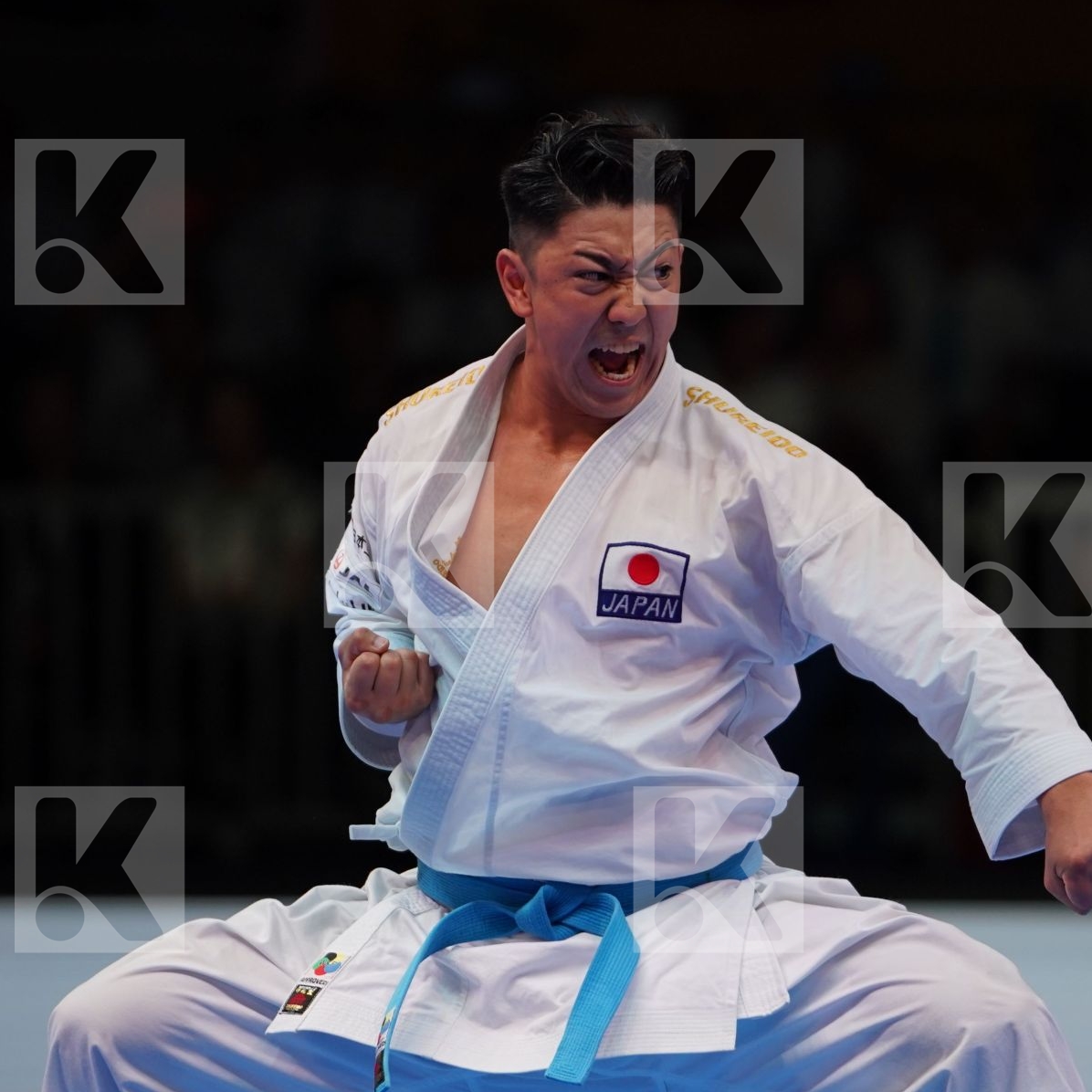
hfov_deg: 4.6
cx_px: 719
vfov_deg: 4.6
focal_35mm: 380
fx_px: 13562
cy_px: 545
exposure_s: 1/1000
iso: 640
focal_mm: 198
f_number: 2.8
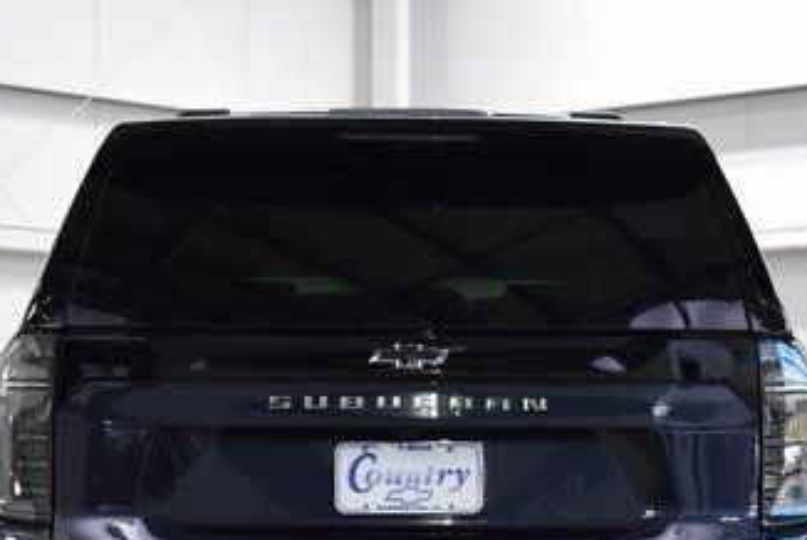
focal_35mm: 106
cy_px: 509
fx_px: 2378
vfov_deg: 12.8
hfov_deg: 19.3
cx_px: 408
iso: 1600
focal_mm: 36
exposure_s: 1/60
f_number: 5.6
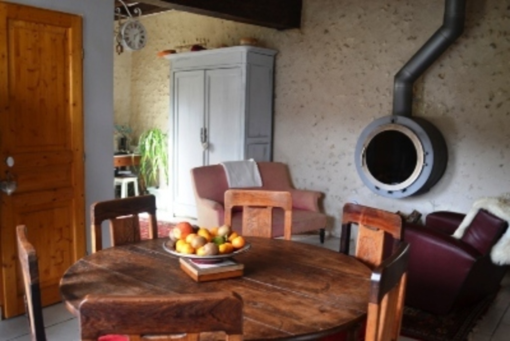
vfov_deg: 40.0
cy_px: 170
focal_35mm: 33
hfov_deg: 57.2
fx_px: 468
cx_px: 255
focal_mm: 22
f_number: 3.8
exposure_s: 1/8
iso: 100
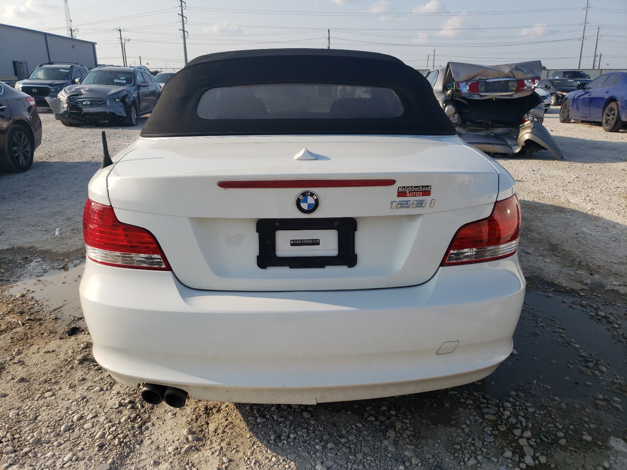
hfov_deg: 67.3
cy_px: 235
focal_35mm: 26
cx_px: 314
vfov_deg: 53.1
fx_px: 471
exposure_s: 1/2500
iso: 50
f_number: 1.5
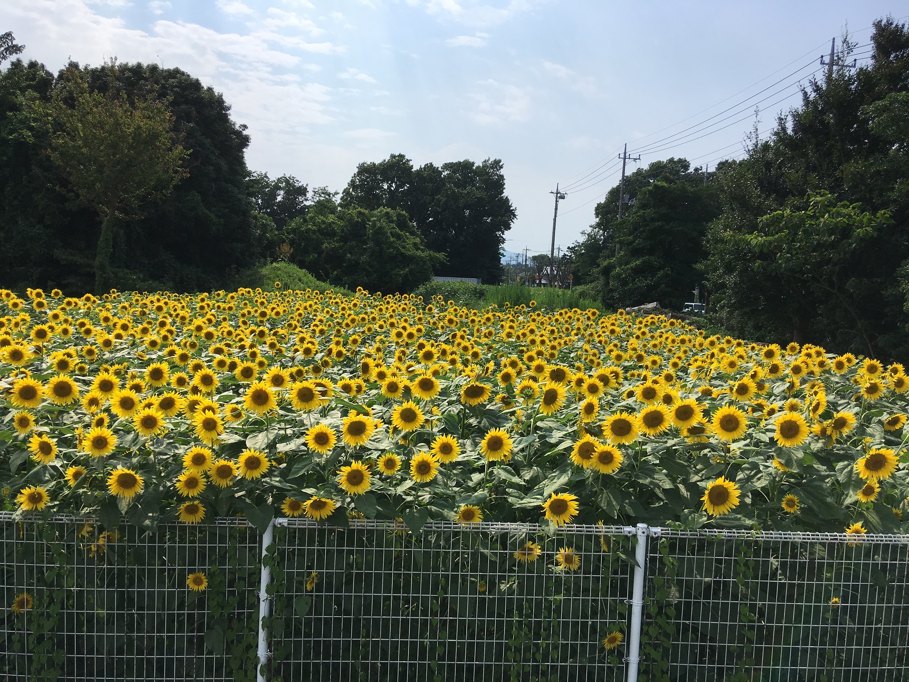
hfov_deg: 61.7
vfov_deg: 48.2
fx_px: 762
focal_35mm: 29
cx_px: 454
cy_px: 341
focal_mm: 4.15
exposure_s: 1/2849
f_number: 2.2
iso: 25
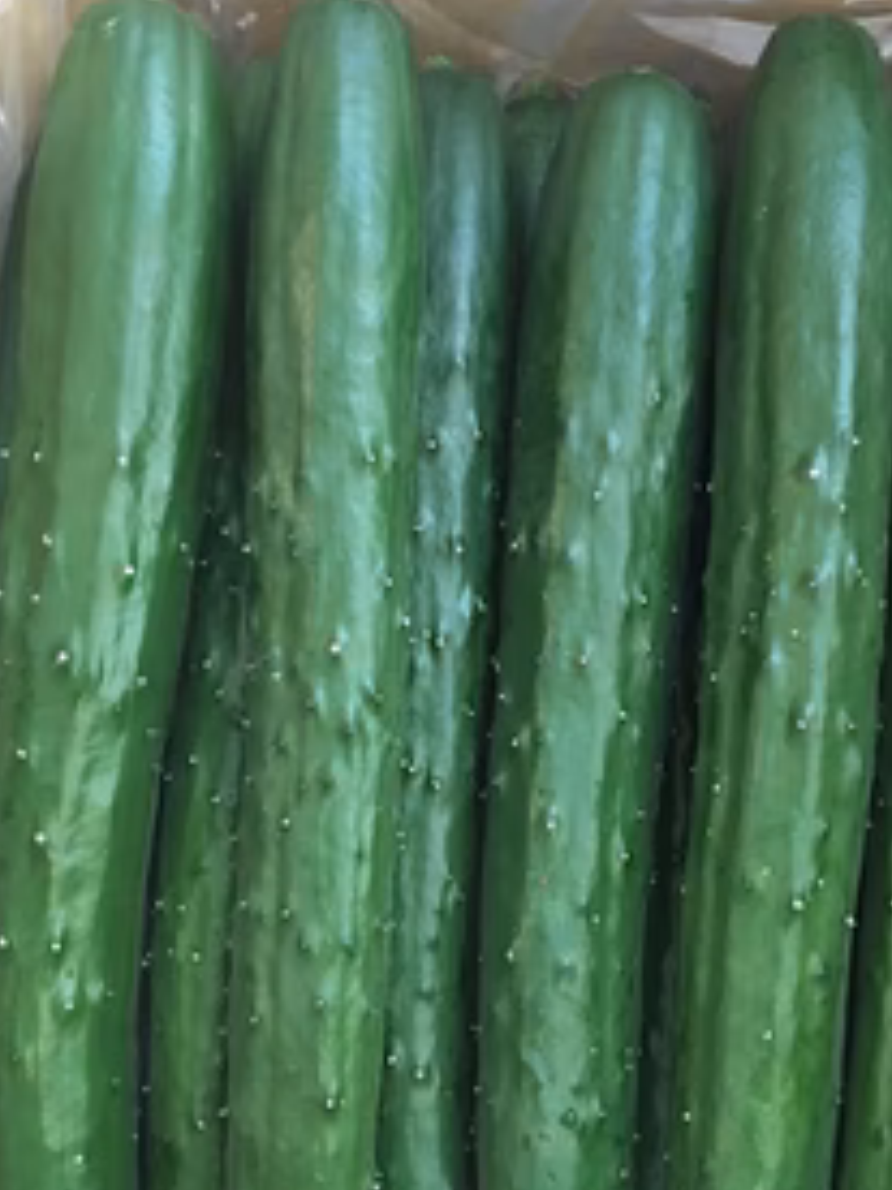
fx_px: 1443
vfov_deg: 44.8
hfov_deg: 34.2
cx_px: 547
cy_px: 599
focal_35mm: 42
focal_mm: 4.15
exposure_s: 1/15
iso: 200
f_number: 2.2
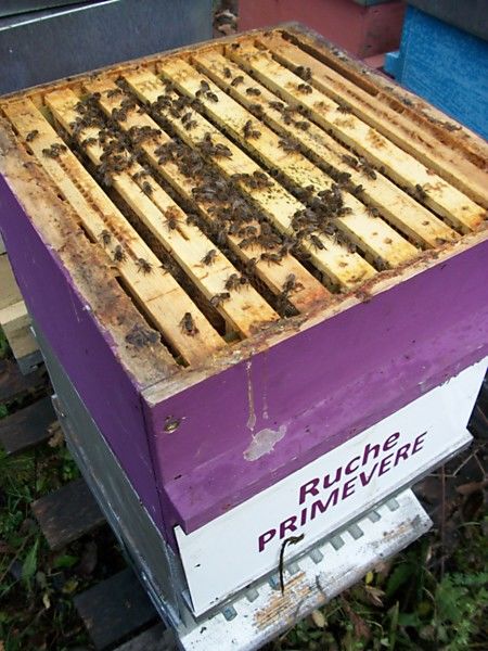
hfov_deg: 44.2
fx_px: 601
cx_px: 244
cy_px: 326
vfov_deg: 56.8
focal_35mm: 32
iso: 80
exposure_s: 1/160
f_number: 2.9
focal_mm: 5.7
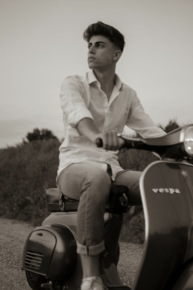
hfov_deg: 25.8
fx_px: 422
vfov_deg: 37.9
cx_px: 96
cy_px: 145
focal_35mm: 52
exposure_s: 1/250
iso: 100
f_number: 2.2
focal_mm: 35
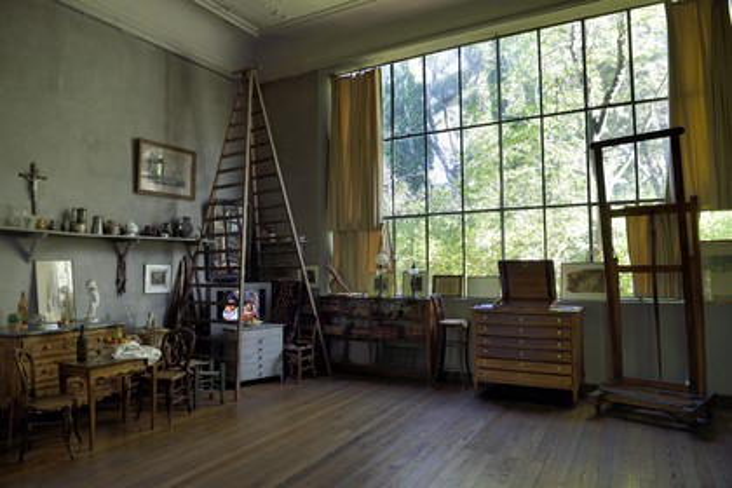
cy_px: 244
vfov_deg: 53.1
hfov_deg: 73.7
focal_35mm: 24
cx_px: 366
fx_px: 488
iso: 800
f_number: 7.1
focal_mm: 24
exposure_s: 1/50
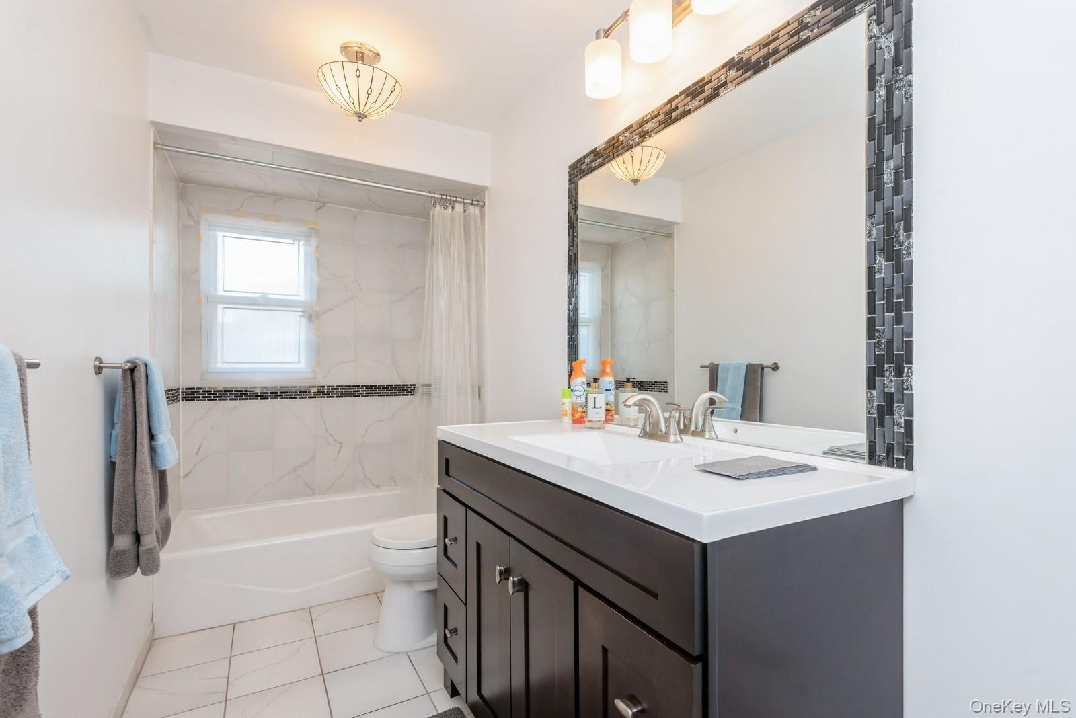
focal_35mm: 16
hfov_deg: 96.7
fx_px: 478
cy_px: 359
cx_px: 538
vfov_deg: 73.8
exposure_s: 1/25
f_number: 9
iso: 200
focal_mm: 16
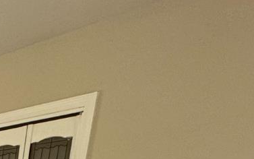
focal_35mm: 59
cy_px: 346
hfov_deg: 22.7
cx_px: -184
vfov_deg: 15.7
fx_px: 409
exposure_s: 1/99
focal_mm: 2.22
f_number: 2.2
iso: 125
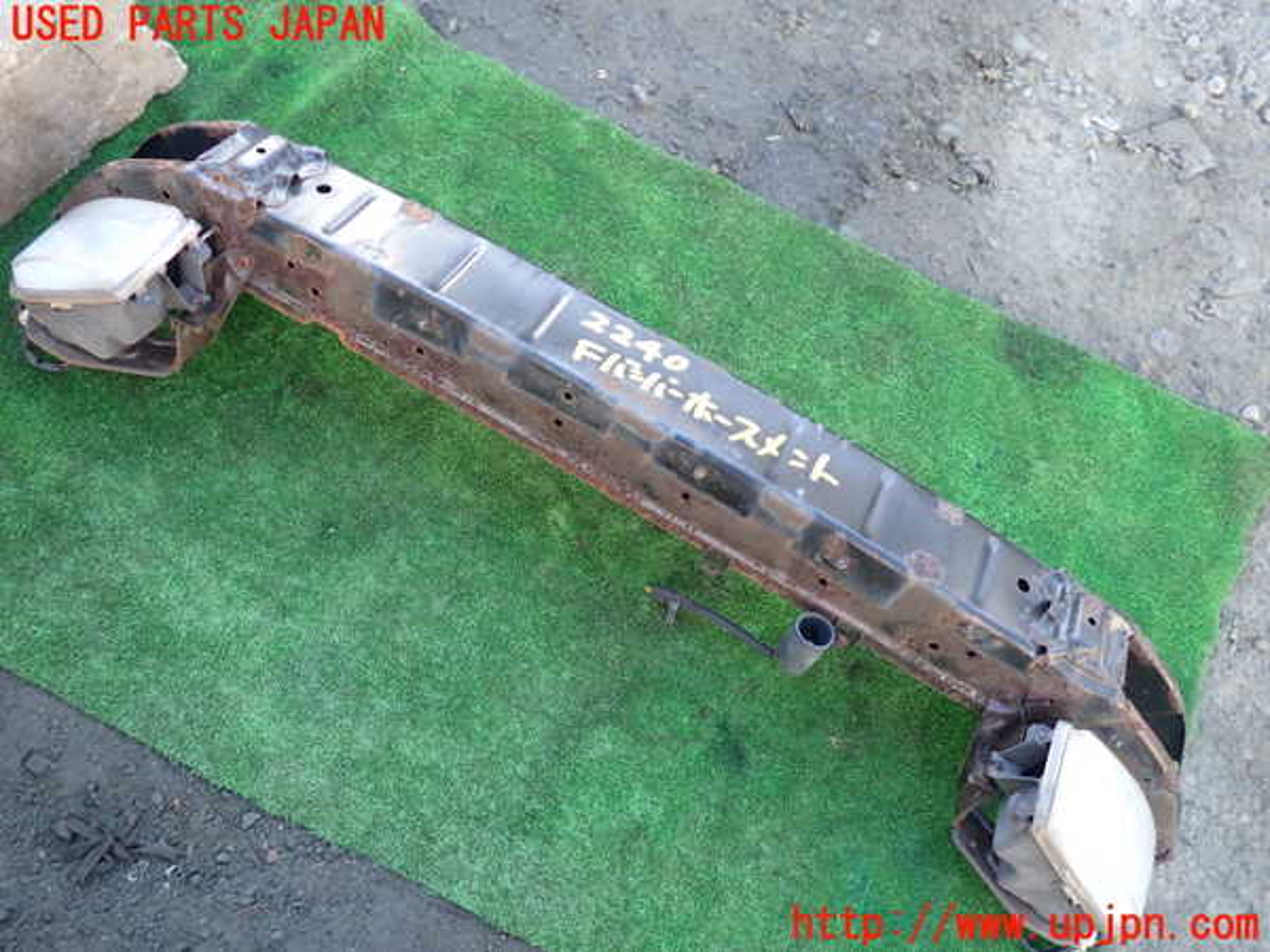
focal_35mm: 25
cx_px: 635
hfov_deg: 69.4
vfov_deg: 54.9
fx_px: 917
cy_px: 476
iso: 100
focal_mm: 4.5
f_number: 2
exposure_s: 1/80
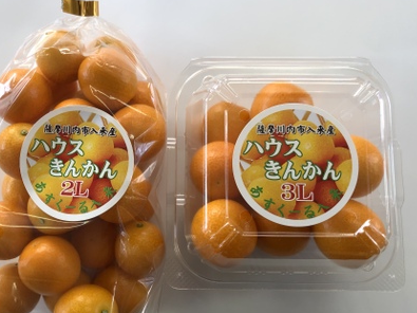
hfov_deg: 53.7
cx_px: 173
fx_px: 409
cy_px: 179
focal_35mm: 34
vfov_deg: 41.7
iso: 64
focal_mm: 4
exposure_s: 1/120
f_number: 1.8
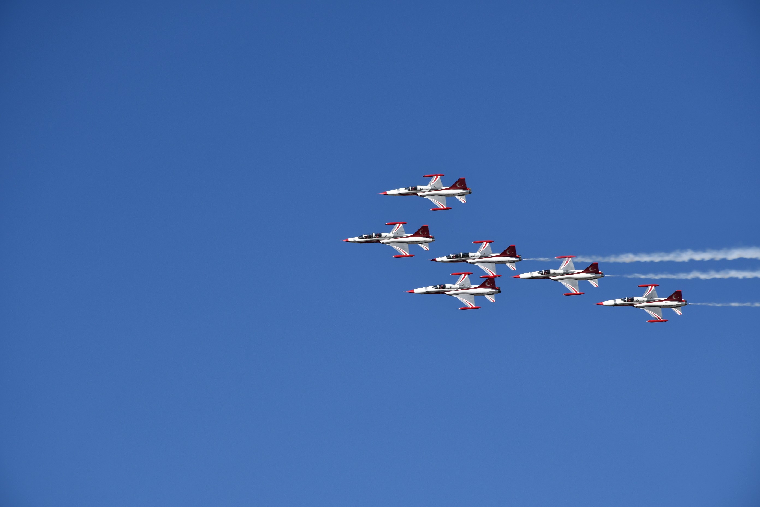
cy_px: 254
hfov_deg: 11.8
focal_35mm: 174
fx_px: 3673
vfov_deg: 7.9
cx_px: 380
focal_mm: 116
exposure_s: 1/400
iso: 100
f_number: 10
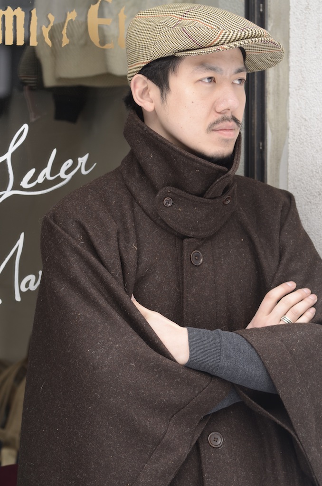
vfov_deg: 16.1
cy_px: 243
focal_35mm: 128
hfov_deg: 10.7
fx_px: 1719
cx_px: 161
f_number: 2.2
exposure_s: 1/100
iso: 160
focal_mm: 85
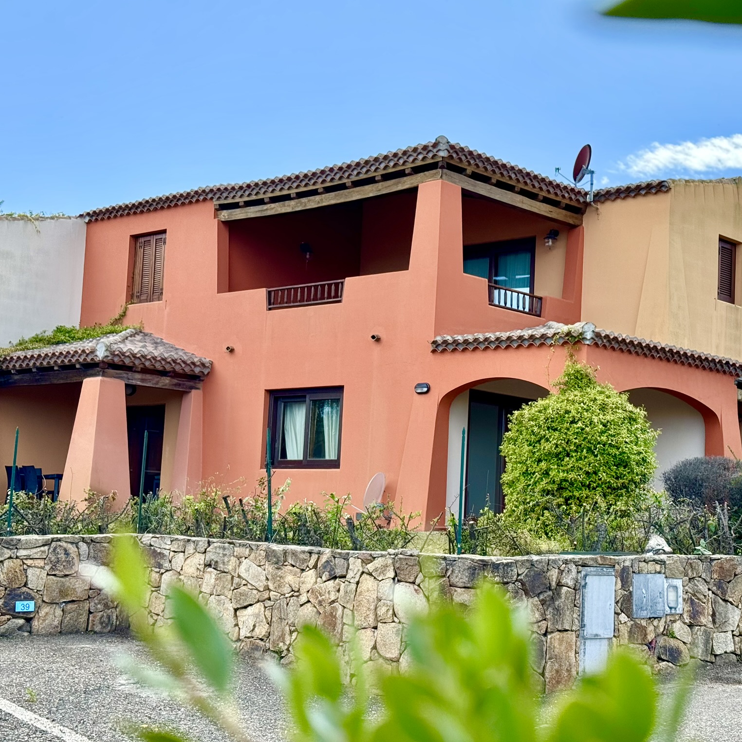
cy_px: 373
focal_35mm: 57
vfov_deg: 30.0
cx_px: 448
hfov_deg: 30.0
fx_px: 1382
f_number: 1.78
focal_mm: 6.76
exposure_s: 1/1637
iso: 64
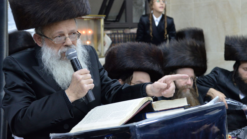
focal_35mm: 64
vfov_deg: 18.8
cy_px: 48
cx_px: 125
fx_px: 419
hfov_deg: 32.8
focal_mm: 55
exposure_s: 1/125
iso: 3200
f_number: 4.5
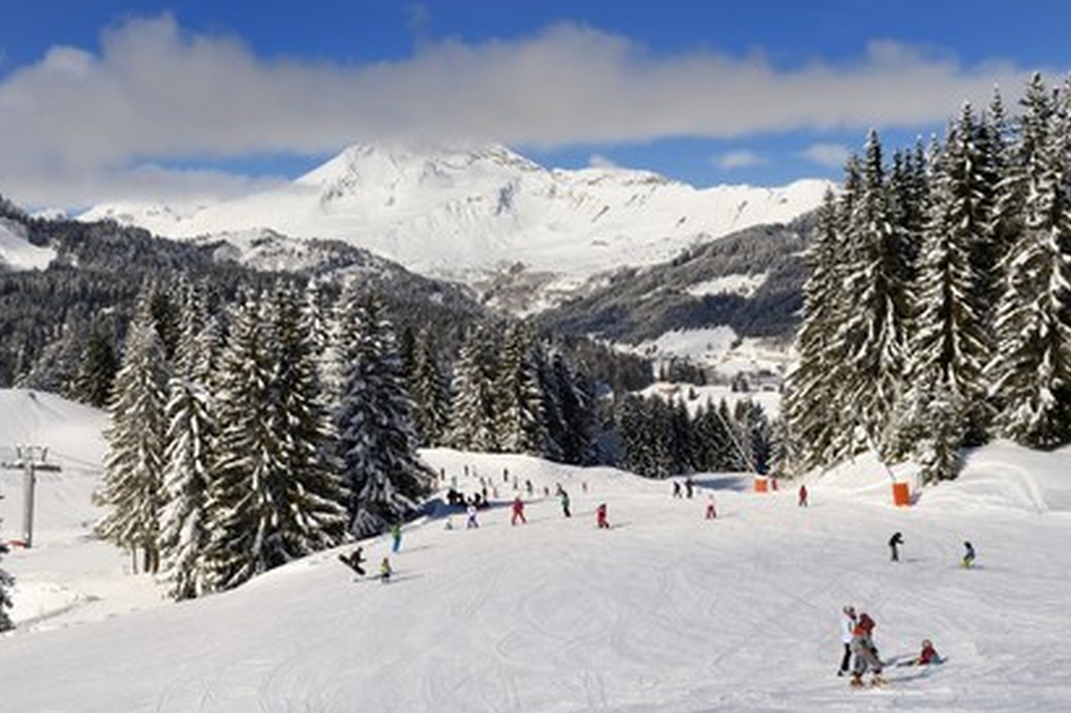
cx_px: 533
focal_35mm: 43
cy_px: 353
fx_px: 1279
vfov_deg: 31.2
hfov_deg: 45.4
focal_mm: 42
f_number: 14
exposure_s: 1/500
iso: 200
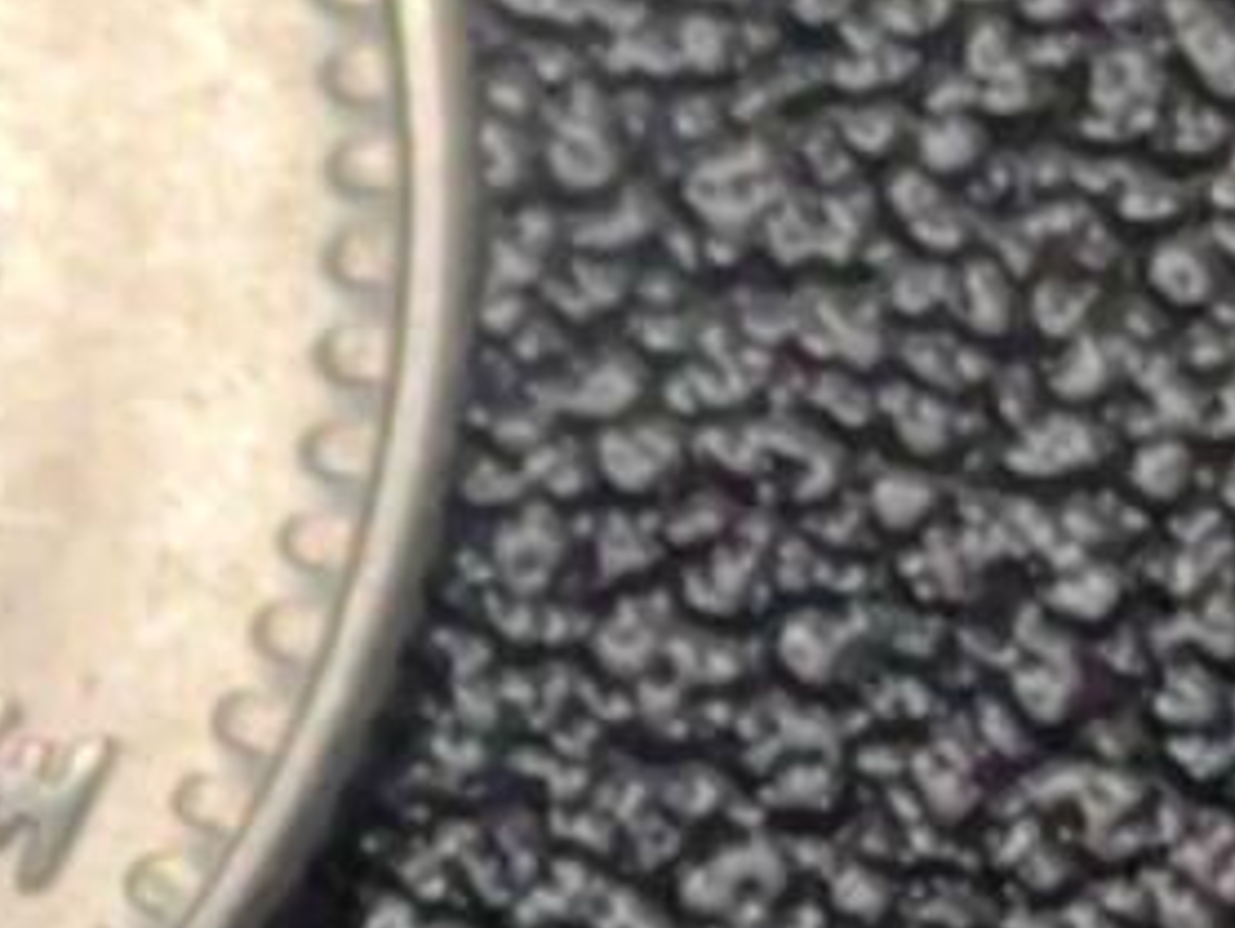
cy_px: 1554
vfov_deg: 3.0
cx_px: -444
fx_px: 17568
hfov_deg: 4.0
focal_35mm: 492
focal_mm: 5.75
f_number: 2
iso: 50
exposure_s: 1/360
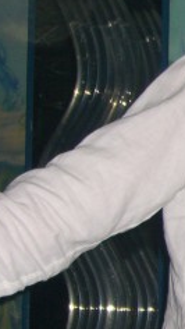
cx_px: 426
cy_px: 245
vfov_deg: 12.6
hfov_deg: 6.8
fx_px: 1480
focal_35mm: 170
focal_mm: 9.5
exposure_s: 1/60
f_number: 3.1
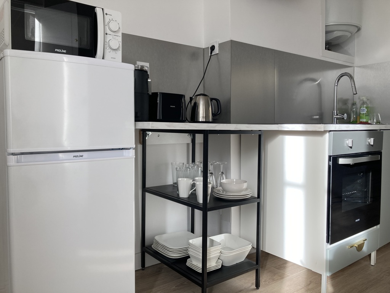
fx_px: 315
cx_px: 195
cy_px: 146
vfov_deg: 49.7
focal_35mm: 28
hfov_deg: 63.4
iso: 25
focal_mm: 3.99
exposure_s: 1/121
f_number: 1.8
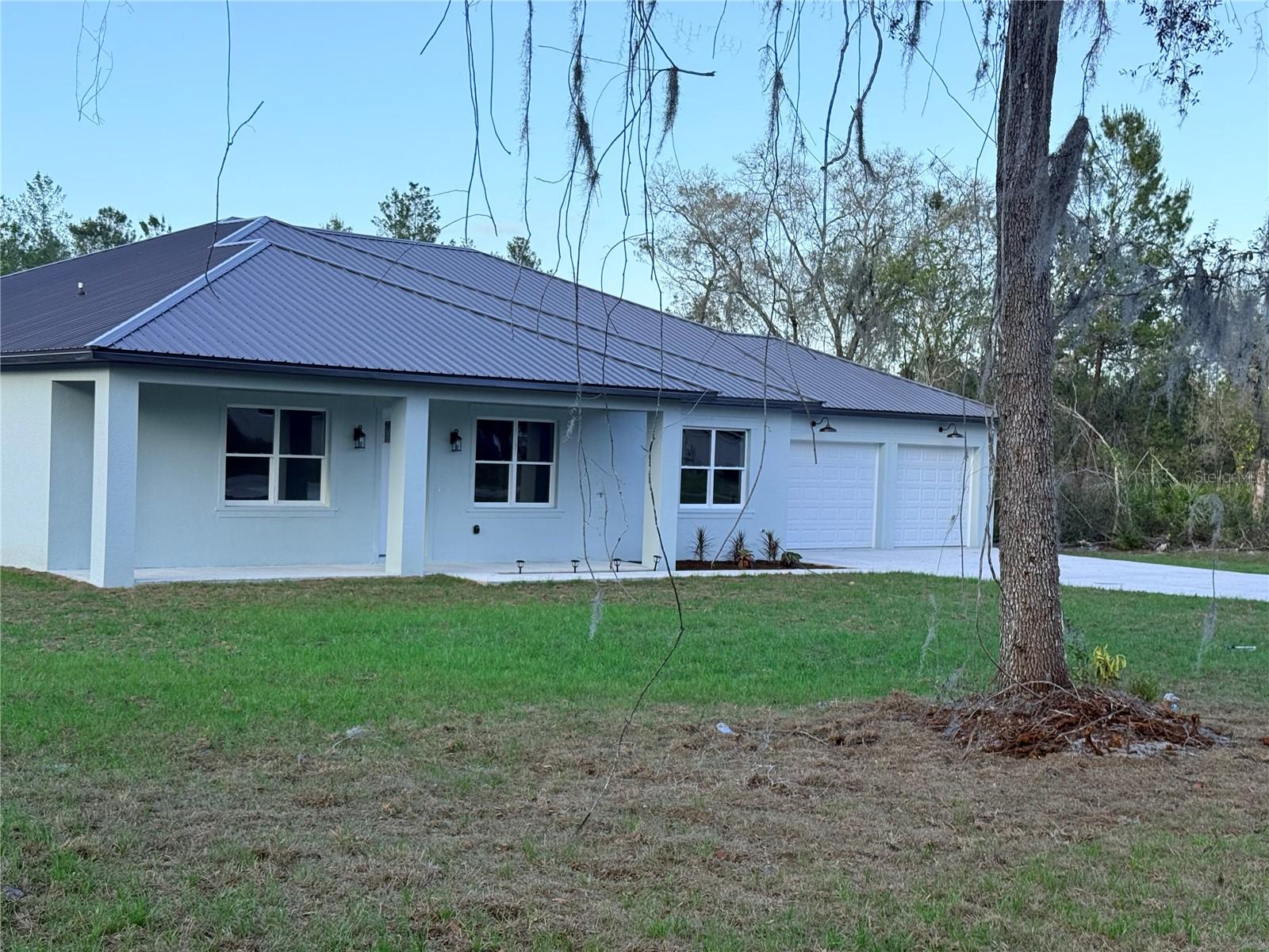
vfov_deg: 30.3
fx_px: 1760
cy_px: 476
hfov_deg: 39.7
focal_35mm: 48
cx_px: 634
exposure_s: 1/1203
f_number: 1.78
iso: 64
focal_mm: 6.76
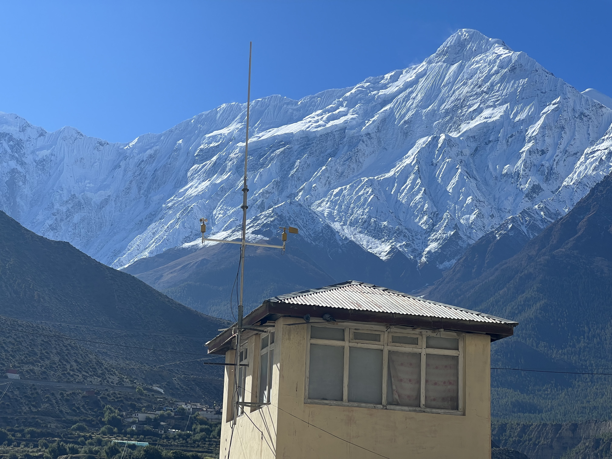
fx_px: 1361
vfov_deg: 19.1
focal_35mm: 77
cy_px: 230
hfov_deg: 25.3
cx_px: 306
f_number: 2.8
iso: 32
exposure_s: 1/1043
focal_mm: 9
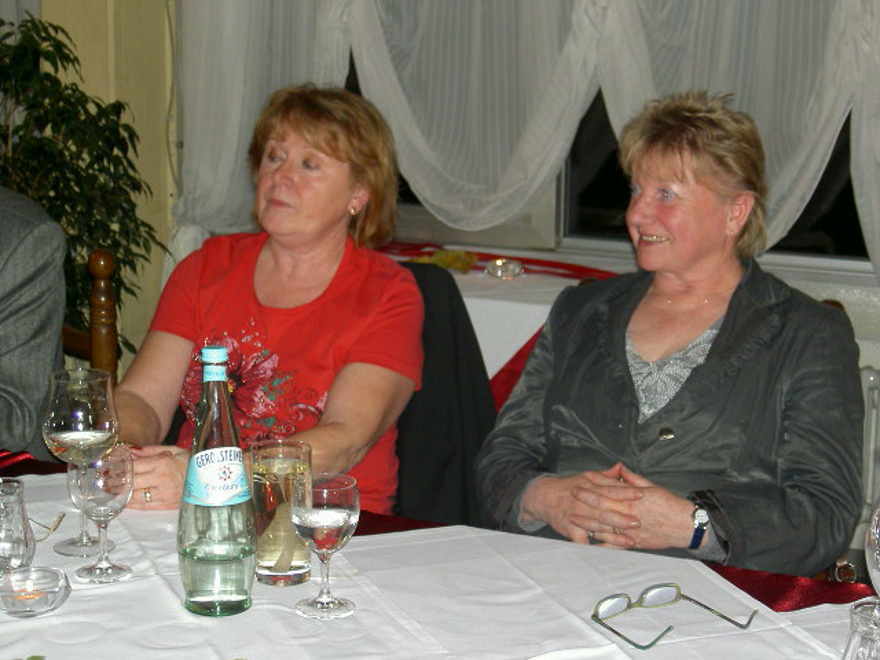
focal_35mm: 69
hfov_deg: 28.2
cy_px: 330
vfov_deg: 21.3
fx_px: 1754
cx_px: 440
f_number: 3.7
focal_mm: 14.2
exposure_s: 1/73
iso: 100
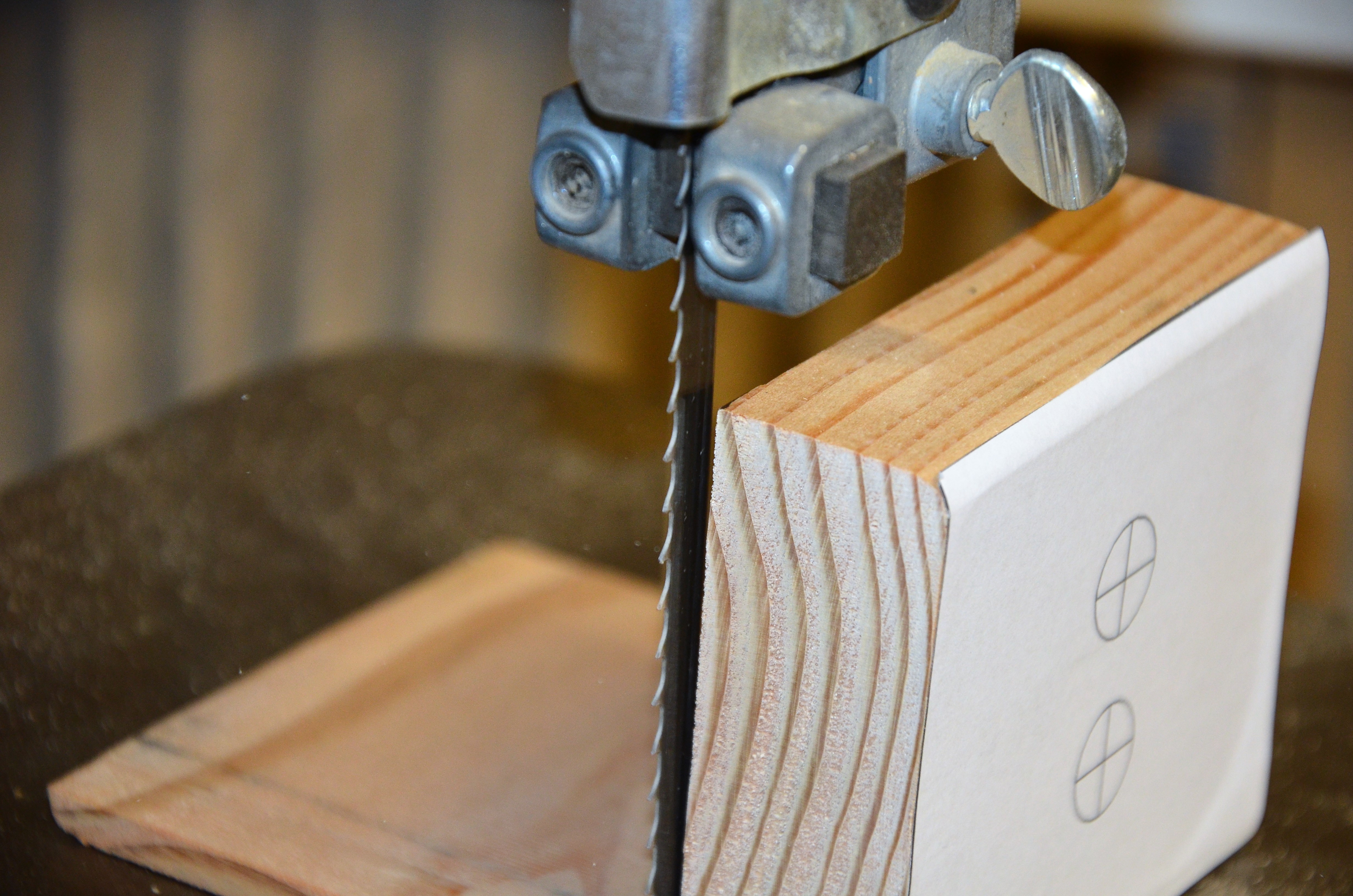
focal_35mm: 158
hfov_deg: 13.1
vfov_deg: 8.7
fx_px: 5907
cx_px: 676
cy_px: 448
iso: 1000
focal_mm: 105
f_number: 5.6
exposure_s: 1/60
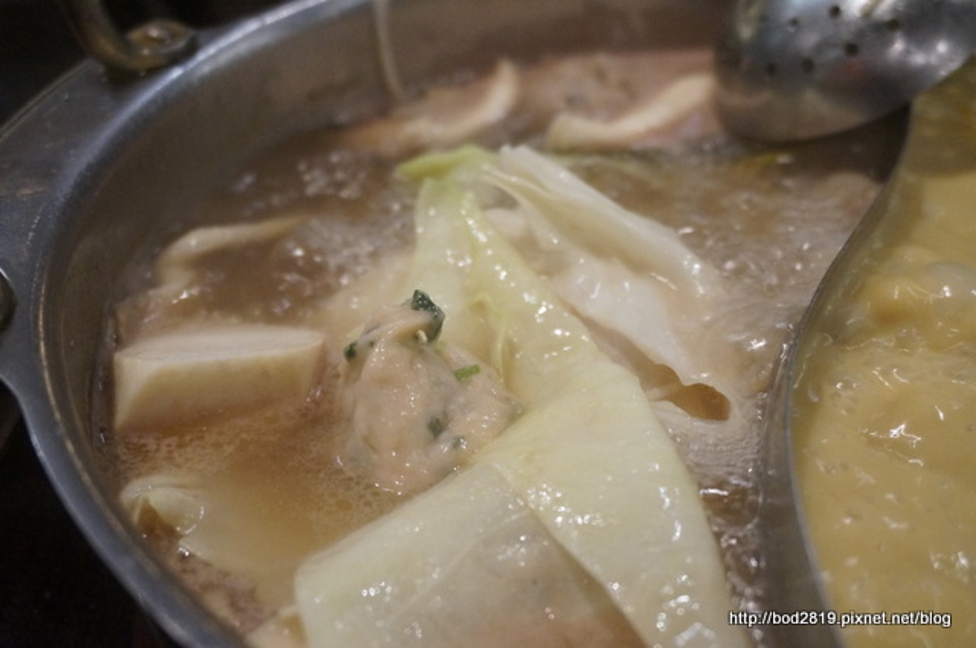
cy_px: 324
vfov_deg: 30.8
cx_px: 488
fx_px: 1178
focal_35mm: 44
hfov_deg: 45.0
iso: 3200
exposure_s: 1/60
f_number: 4.5
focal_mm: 29
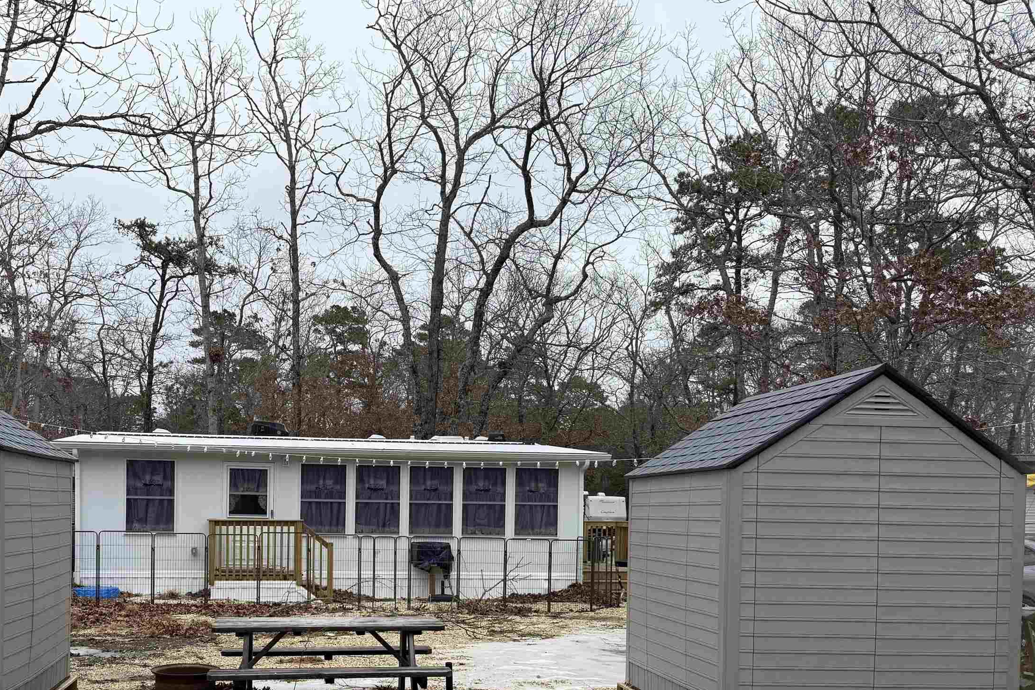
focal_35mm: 35
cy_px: 528
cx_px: 375
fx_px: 1006
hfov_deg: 53.7
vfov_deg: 36.8
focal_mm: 6.76
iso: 80
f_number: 1.78
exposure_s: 1/1361
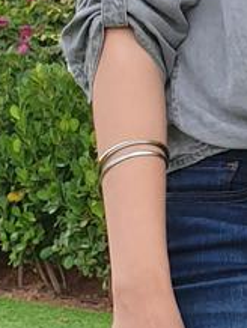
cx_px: 354
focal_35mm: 181
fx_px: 1719
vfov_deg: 10.9
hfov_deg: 8.1
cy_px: 229
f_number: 2.4
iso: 80
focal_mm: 4.3
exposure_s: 1/100
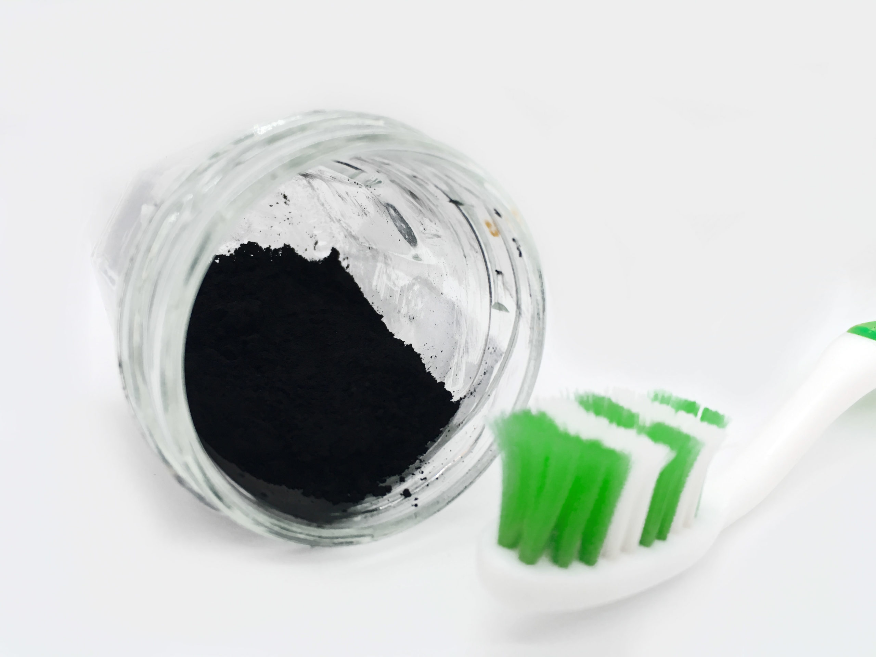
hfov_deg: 61.7
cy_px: 328
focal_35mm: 29
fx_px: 734
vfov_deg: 48.2
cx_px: 438
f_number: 2.2
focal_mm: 4.15
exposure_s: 1/33
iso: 25
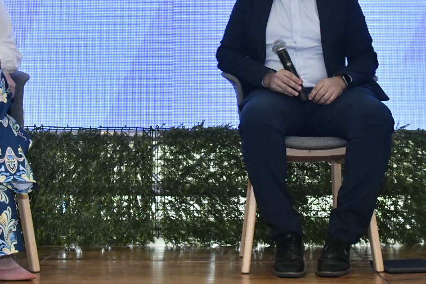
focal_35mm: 77
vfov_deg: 17.7
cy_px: 111
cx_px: 241
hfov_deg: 26.3
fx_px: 911
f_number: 4.5
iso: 2000
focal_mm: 24
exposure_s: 1/200
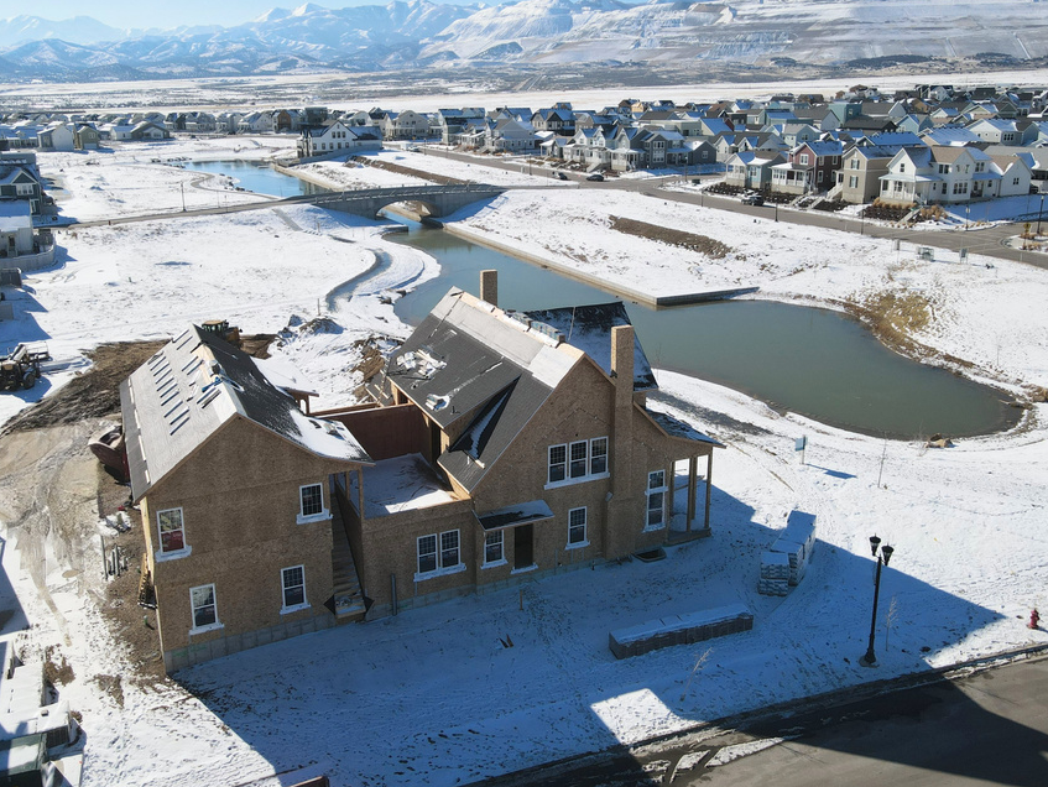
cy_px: 323
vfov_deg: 48.0
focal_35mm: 29
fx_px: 878
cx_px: 516
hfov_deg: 61.6
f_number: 2.8
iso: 100
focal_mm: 4.5
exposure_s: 1/1250
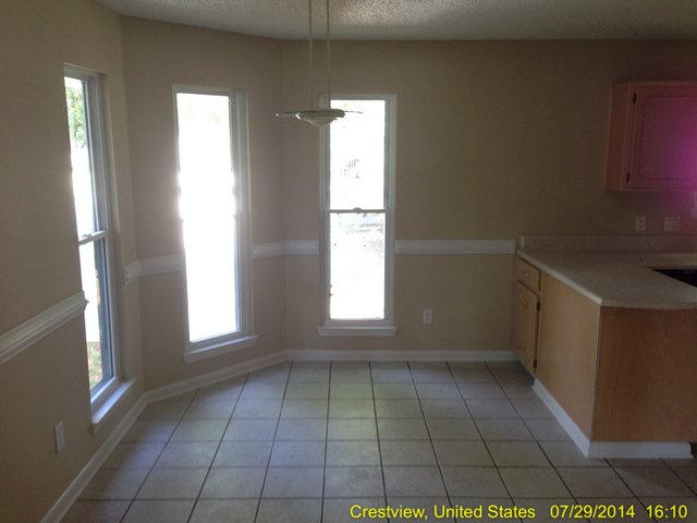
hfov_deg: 55.4
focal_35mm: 33
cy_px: 262
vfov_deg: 42.9
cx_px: 348
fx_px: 664
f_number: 2.4
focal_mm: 4.12
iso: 100
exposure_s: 1/20
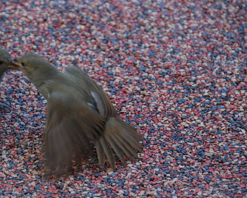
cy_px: 122
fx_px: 3219
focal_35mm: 440
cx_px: 58
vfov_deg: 3.5
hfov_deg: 4.4
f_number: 5.6
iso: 1100
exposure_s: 1/400
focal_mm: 200
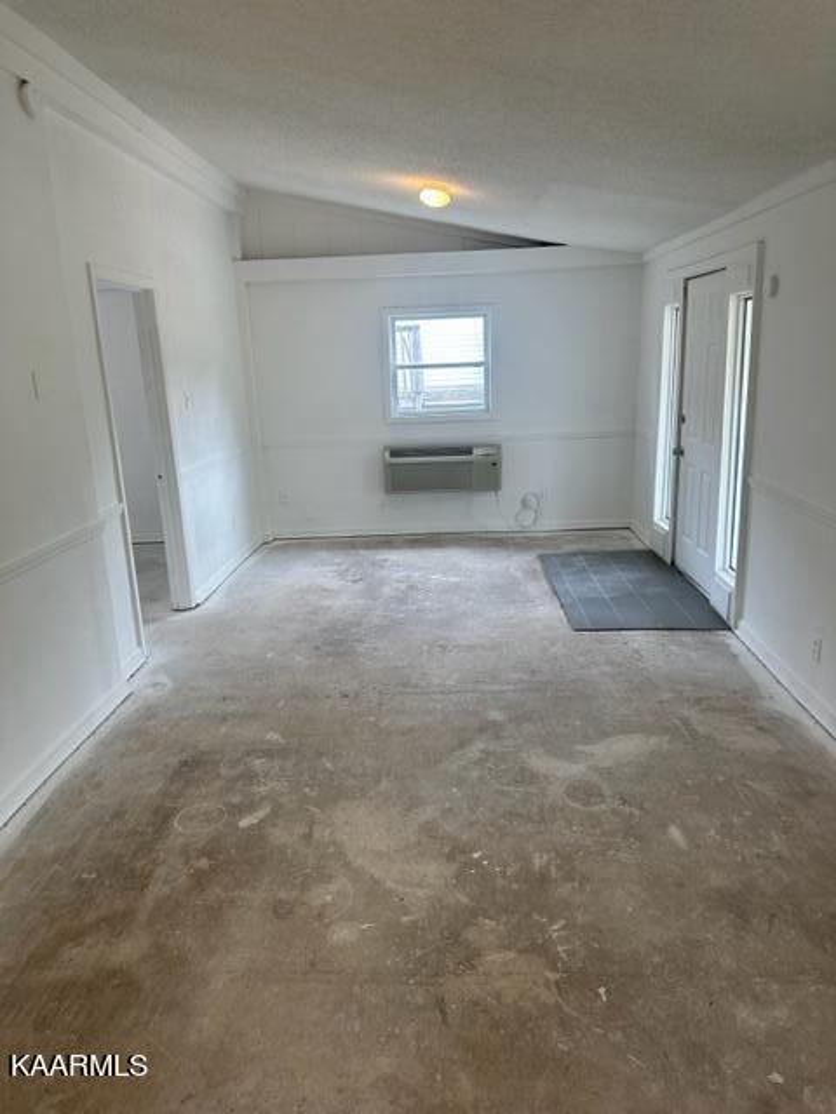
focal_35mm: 24
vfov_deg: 71.6
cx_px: 418
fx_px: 773
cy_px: 557
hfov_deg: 56.8
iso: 100
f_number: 1.78
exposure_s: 1/160
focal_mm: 6.86
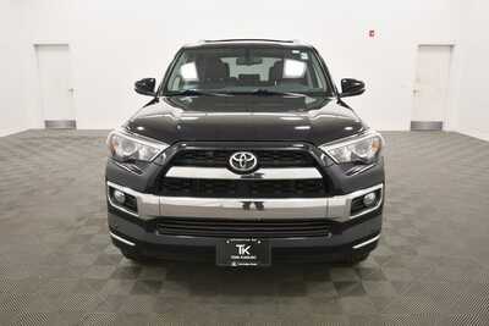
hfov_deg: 61.9
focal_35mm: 30
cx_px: 244
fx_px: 408
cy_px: 163
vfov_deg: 43.6
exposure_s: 1/125
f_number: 5.6
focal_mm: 20
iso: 1000
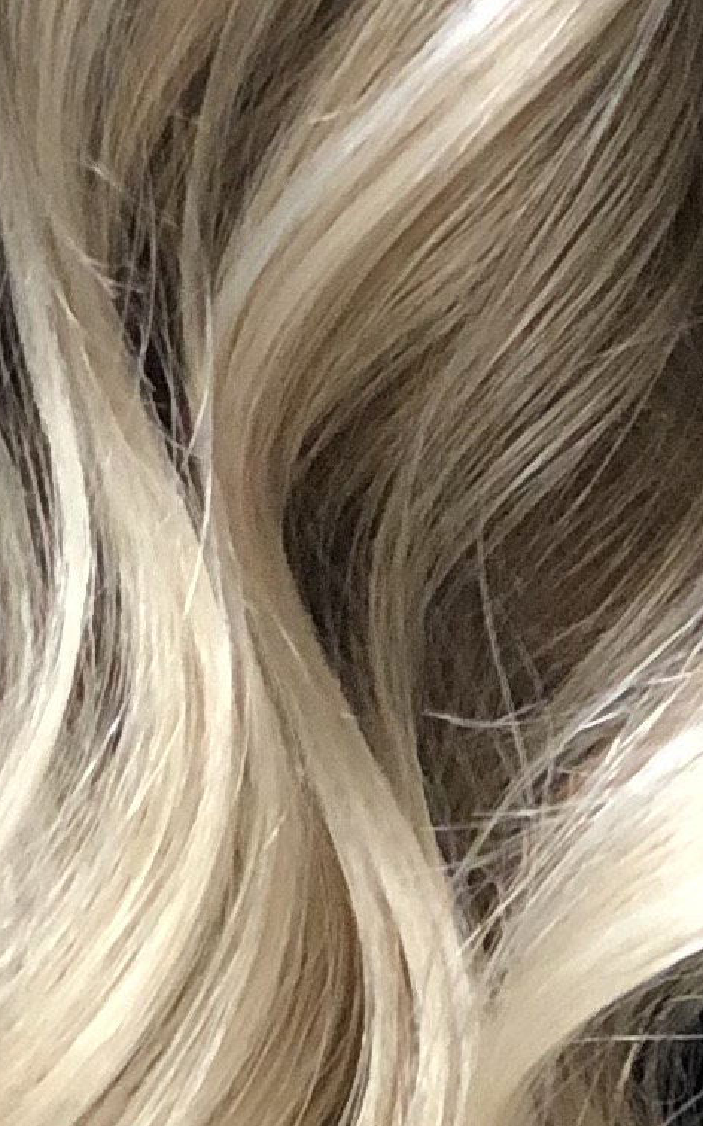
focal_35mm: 294
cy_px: -100
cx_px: 137
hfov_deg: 4.5
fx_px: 9019
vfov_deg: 7.1
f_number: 2.4
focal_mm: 6
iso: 100
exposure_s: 1/33
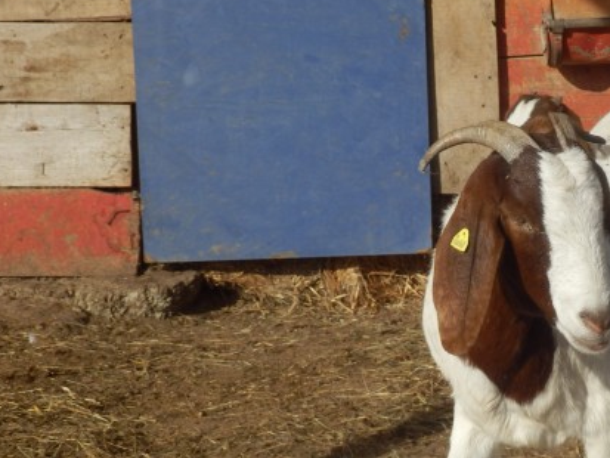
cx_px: 576
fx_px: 2150
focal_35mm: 122
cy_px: 430
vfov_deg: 12.1
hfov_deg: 15.9
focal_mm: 11.1
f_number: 4.6
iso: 80
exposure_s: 1/640
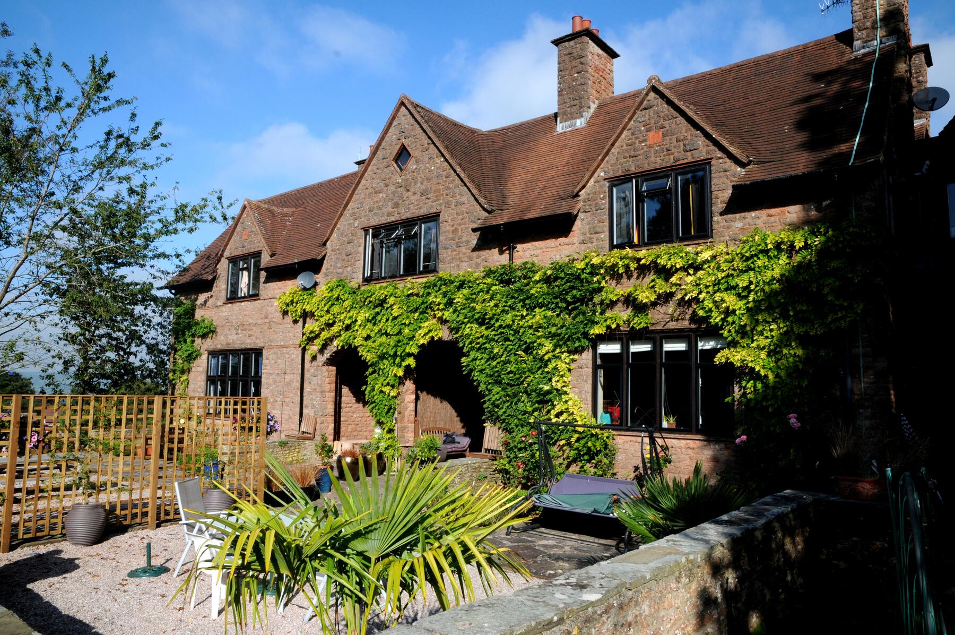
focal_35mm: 24
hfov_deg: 73.8
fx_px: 636
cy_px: 318
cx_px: 478
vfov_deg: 53.0
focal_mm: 16
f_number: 14
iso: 320
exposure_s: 1/160
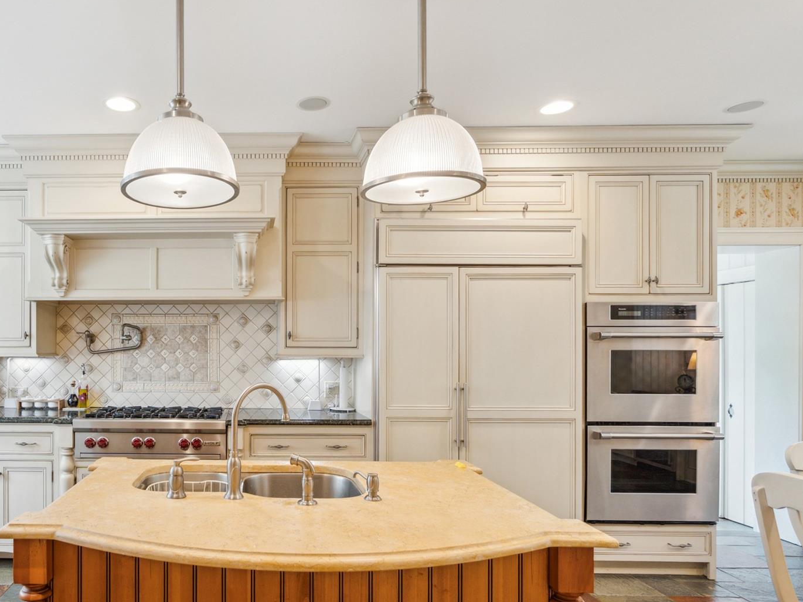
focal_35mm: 23
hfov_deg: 70.4
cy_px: 337
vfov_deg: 58.7
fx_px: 533
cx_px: 230
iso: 1000
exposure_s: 1/80
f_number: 5
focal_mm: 16
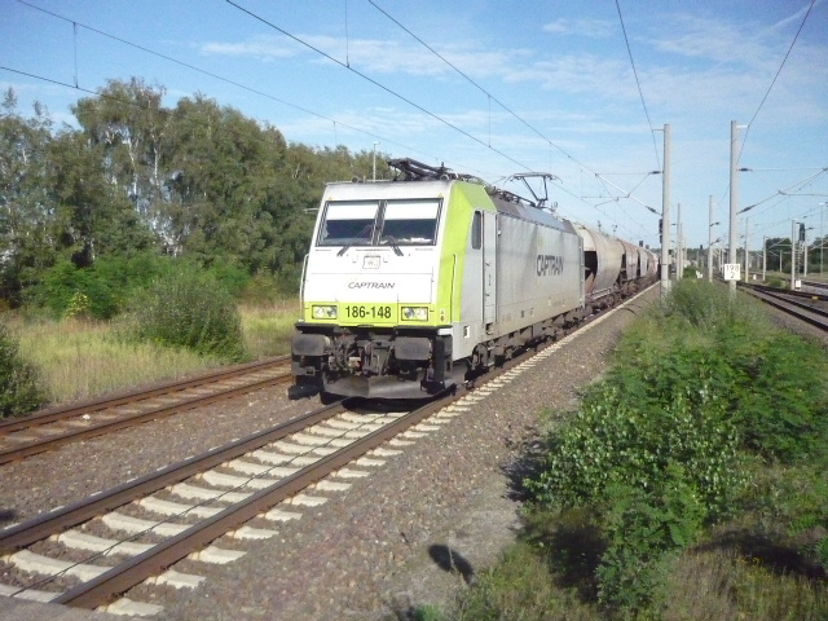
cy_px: 310
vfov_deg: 42.9
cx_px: 414
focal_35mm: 33
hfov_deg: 55.4
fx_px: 789
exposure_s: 1/2000
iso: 1600
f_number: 8
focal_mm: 5.5
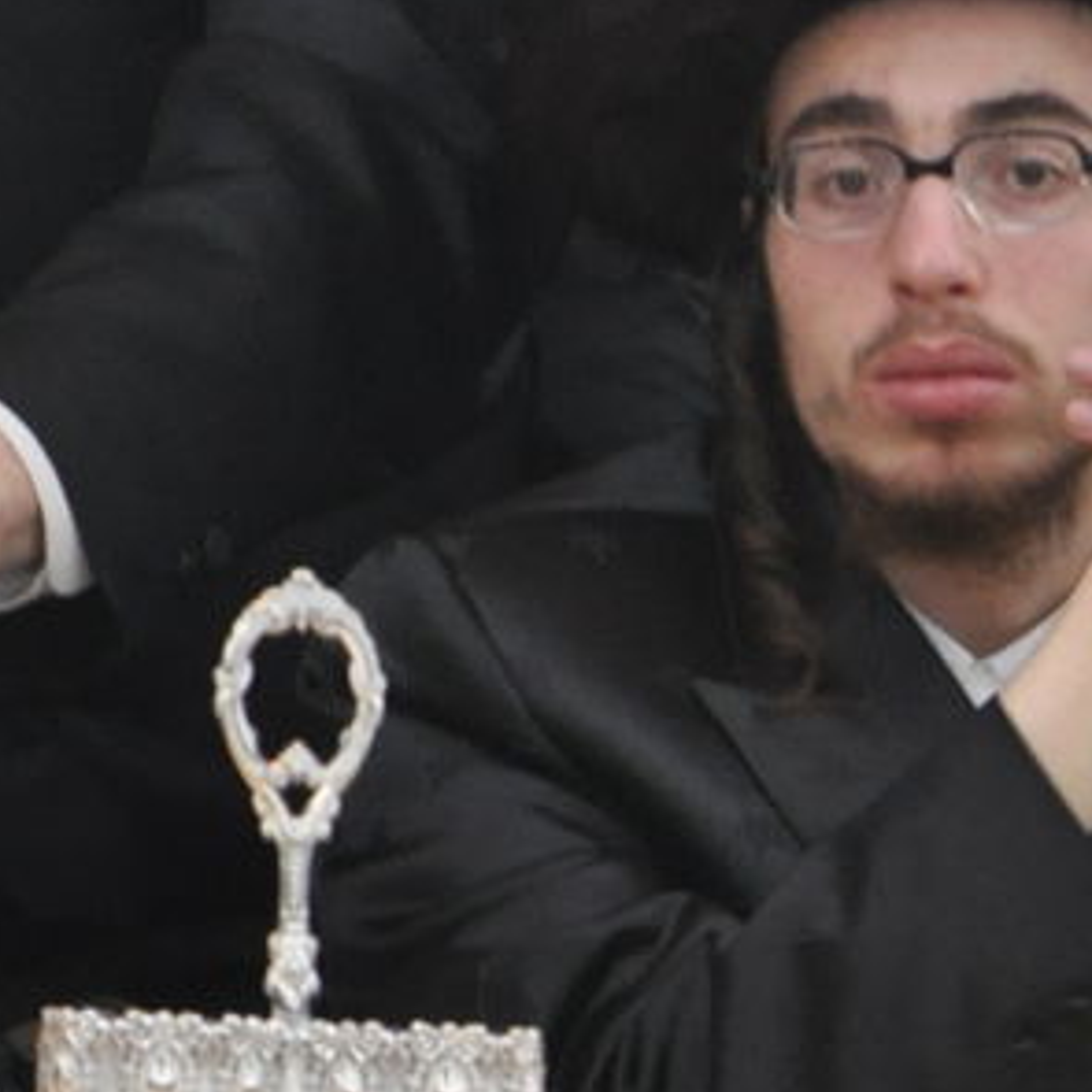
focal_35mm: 1328
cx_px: -518
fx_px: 47397
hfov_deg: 1.3
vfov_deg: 1.3
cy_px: -168
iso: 1250
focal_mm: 220
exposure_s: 1/60
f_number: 5.6
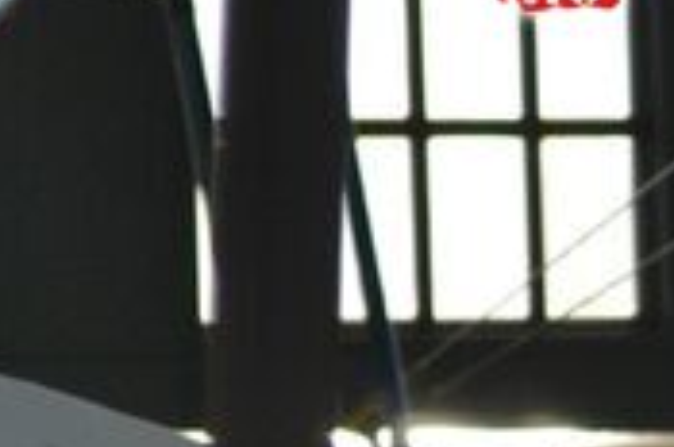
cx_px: 2388
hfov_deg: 3.3
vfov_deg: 2.2
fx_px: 11300
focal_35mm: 605
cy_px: 1374
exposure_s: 1/125
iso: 180
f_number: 5.6
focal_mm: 55
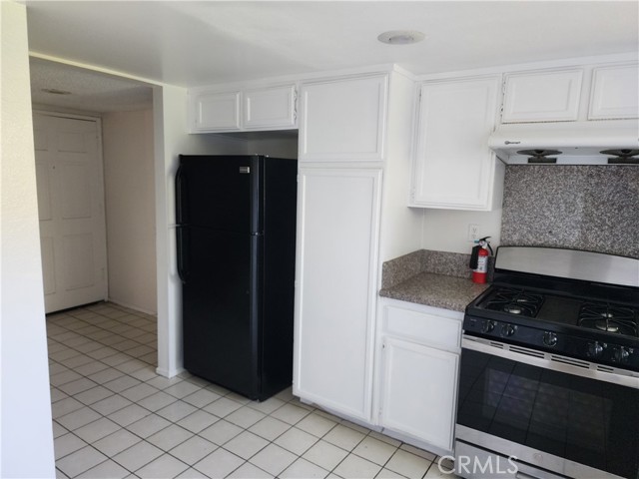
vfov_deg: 58.9
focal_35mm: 23
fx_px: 425
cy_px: 240
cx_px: 320
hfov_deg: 73.9
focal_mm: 6.4
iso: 500
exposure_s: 1/120
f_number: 1.8
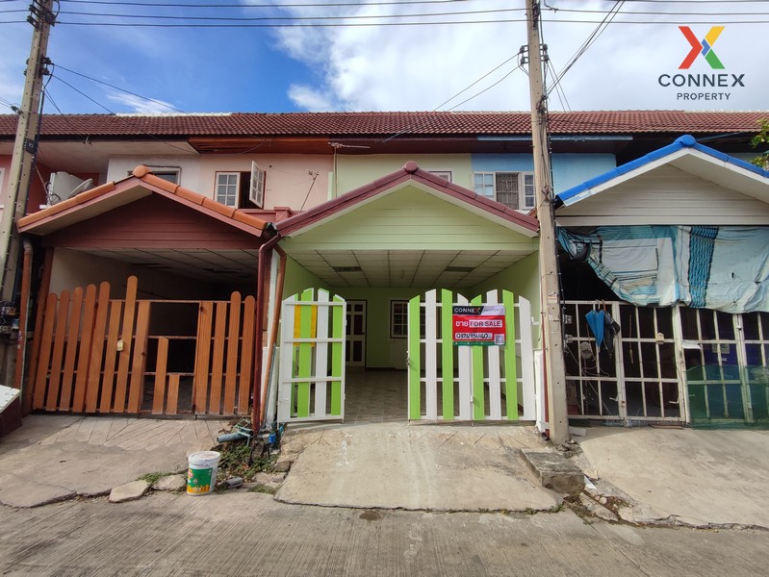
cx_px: 384
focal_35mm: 16
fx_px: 356
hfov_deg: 94.5
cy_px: 288
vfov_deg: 78.2
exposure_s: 1/1190
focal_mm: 1.65
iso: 50
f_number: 2.2
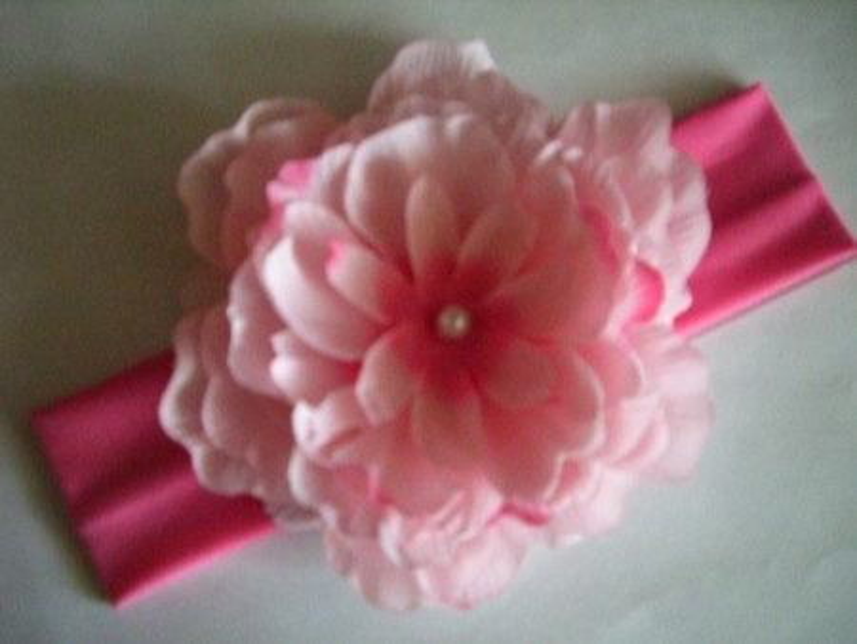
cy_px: 322
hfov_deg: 49.0
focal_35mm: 38
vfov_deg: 37.8
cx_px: 428
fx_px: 941
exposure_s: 1/80
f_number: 2.7
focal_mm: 6.2
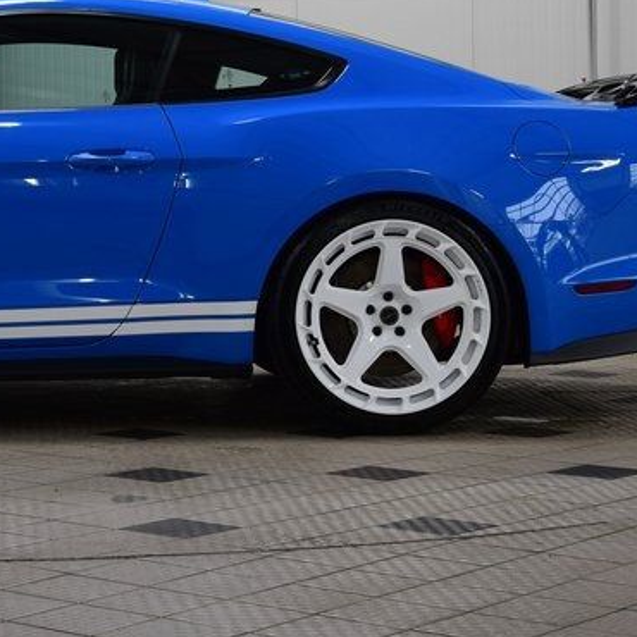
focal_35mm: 113
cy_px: 192
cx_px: -46
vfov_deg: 15.4
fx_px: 2353
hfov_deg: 15.1
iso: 400
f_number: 7.1
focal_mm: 32
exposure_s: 1/30
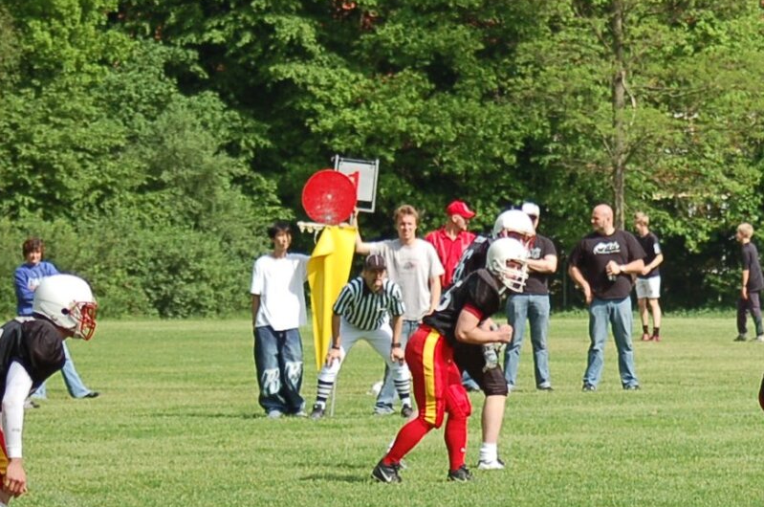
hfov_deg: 7.1
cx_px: 822
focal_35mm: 289
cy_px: 432
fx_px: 6123
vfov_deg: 4.7
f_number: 4.5
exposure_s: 1/1000
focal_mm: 70
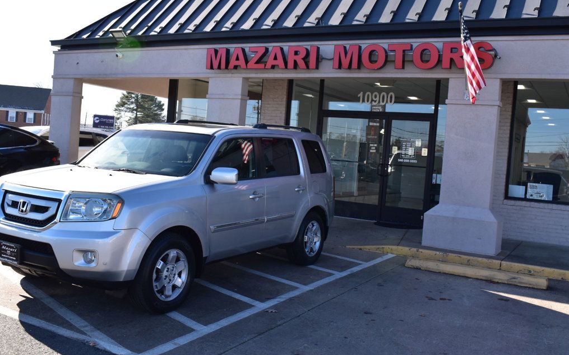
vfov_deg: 34.4
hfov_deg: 52.8
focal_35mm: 37
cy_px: 170
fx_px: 574
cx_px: 286
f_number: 10
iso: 400
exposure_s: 1/250
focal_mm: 24
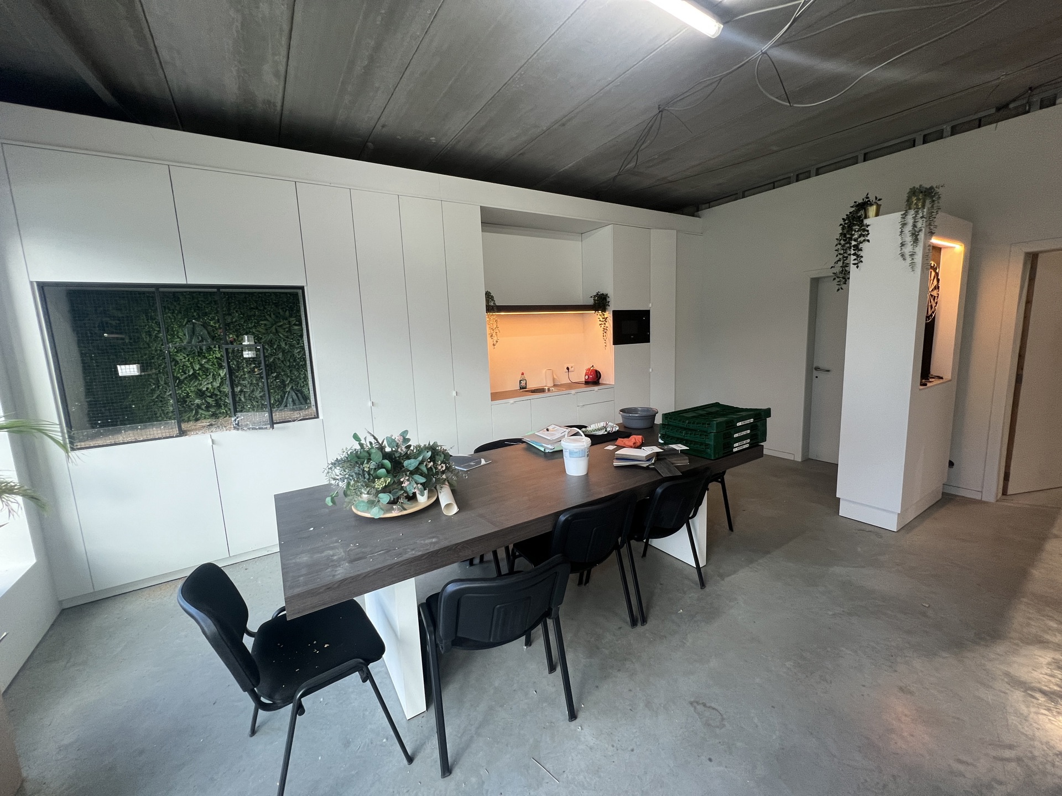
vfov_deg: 89.9
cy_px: 398
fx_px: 399
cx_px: 531
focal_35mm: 13
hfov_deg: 106.2
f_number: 1.8
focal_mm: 1.57
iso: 125
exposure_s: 1/50
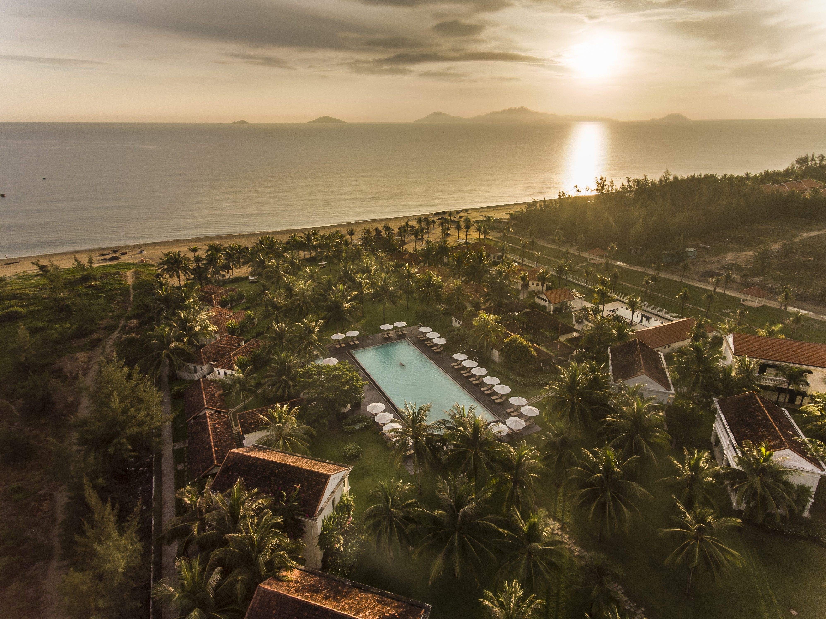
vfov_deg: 65.9
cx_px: 413
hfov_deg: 81.8
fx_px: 477
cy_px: 310
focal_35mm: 20
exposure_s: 1/500
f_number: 2.8
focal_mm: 3.61
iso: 100
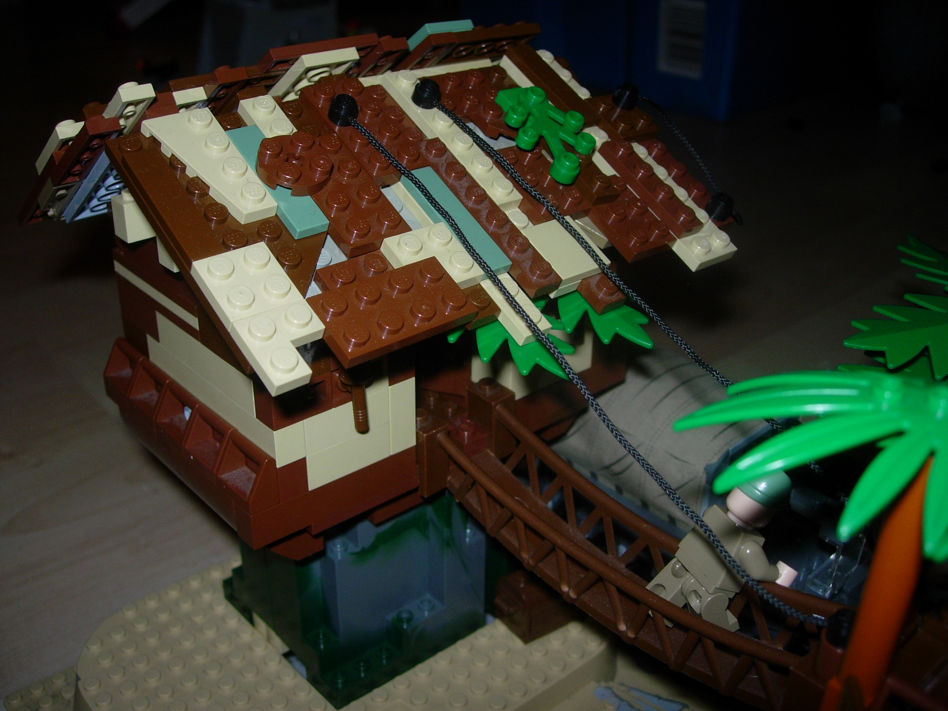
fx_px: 1041
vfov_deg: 37.7
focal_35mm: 38
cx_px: 474
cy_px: 356
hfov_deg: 49.0
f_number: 2.8
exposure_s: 1/64
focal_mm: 7.8
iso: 79
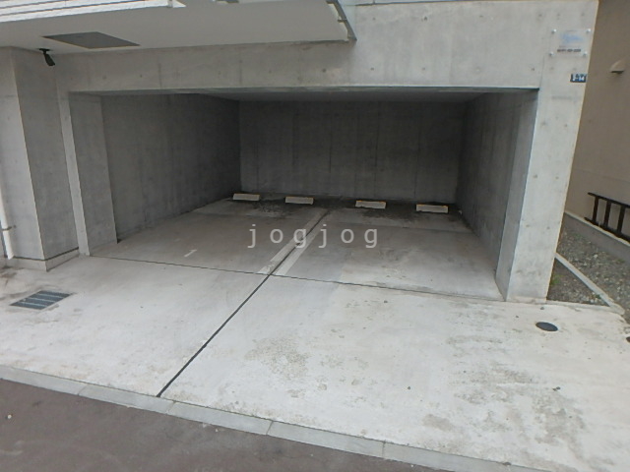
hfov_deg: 79.0
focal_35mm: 21
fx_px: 382
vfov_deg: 63.4
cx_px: 315
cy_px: 236
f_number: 3.5
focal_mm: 3.7
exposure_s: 1/80
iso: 125
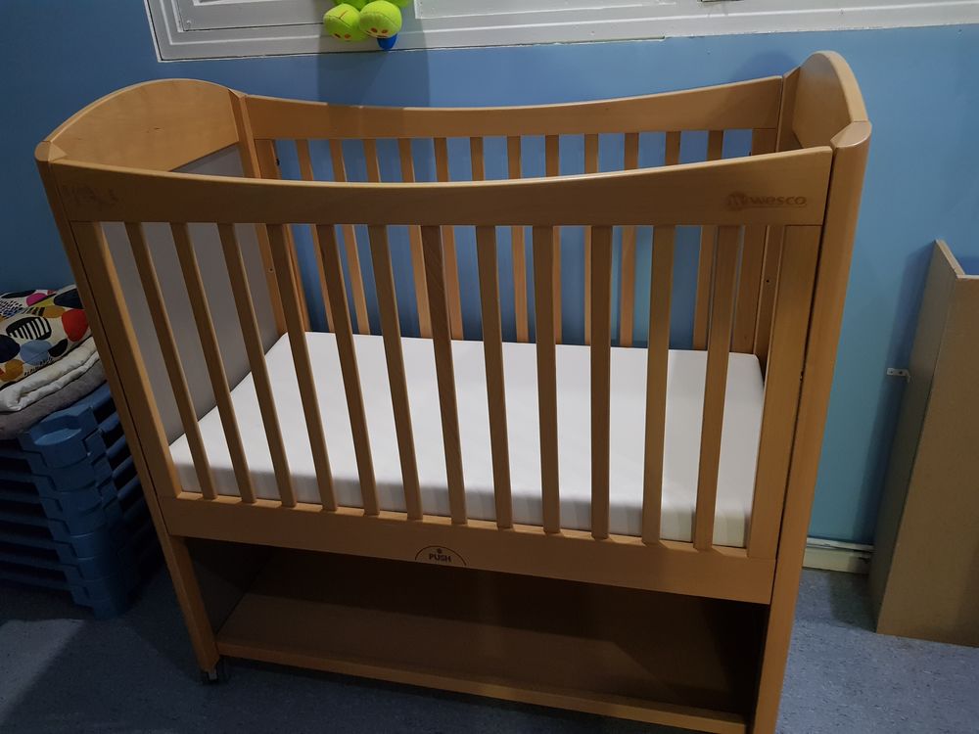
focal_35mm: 26
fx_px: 735
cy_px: 367
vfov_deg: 53.1
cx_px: 490
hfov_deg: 67.3
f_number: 1.7
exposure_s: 1/10
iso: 320
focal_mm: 4.2
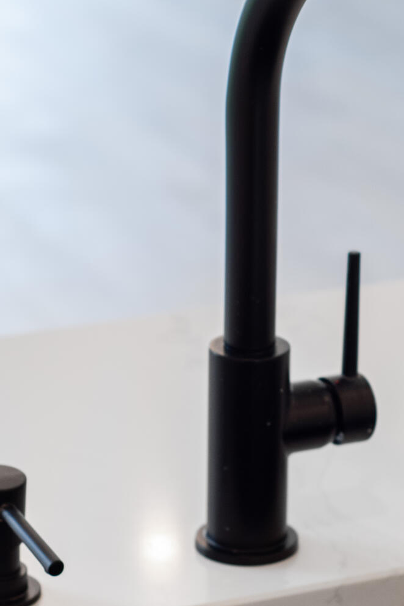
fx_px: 2542
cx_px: 260
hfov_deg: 9.1
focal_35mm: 151
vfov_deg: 13.6
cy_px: 273
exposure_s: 1/200
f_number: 3.5
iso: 400
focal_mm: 50
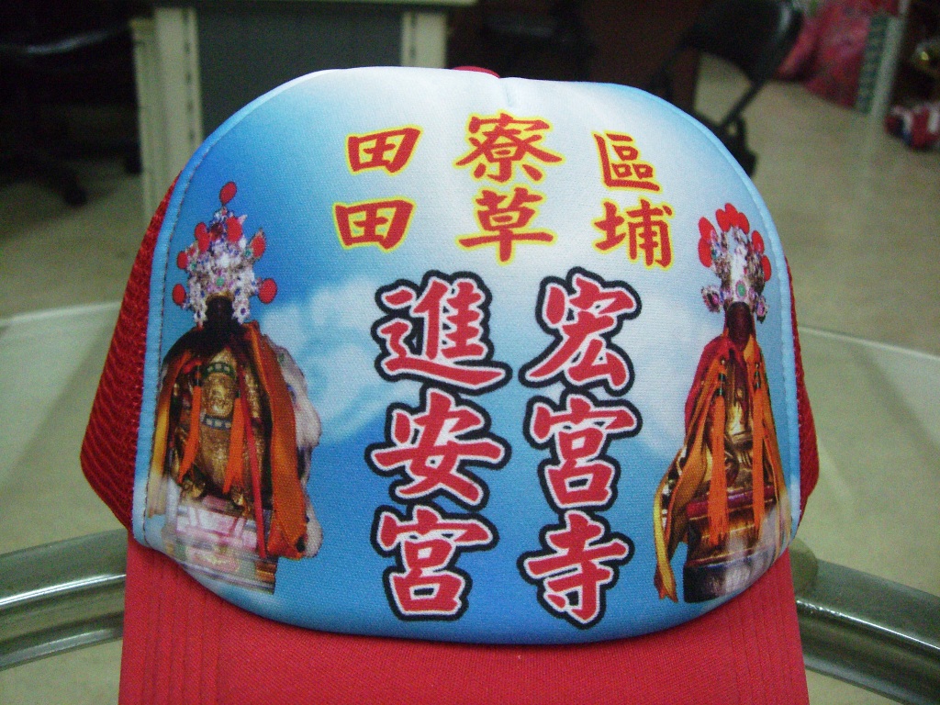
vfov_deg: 37.7
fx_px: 1032
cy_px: 352
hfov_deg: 49.0
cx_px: 470
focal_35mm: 38
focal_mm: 6.2
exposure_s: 1/100
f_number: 2.7
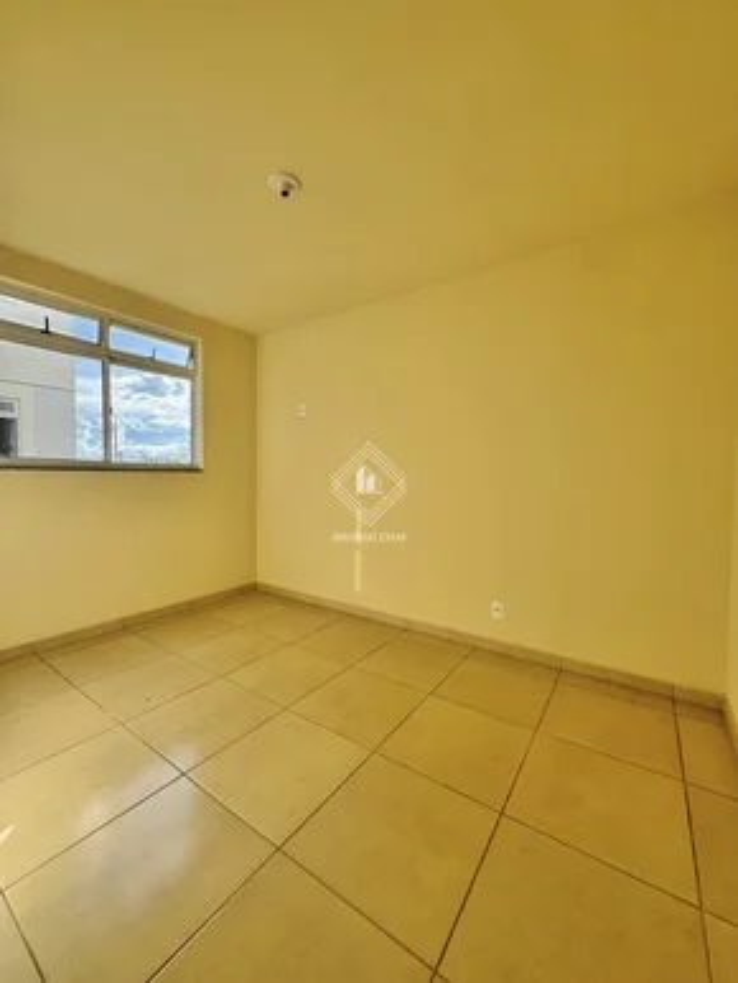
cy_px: 492
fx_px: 398
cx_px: 369
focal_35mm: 14
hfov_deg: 85.7
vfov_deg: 102.0
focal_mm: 2.22
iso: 40
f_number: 2.2
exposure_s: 1/548
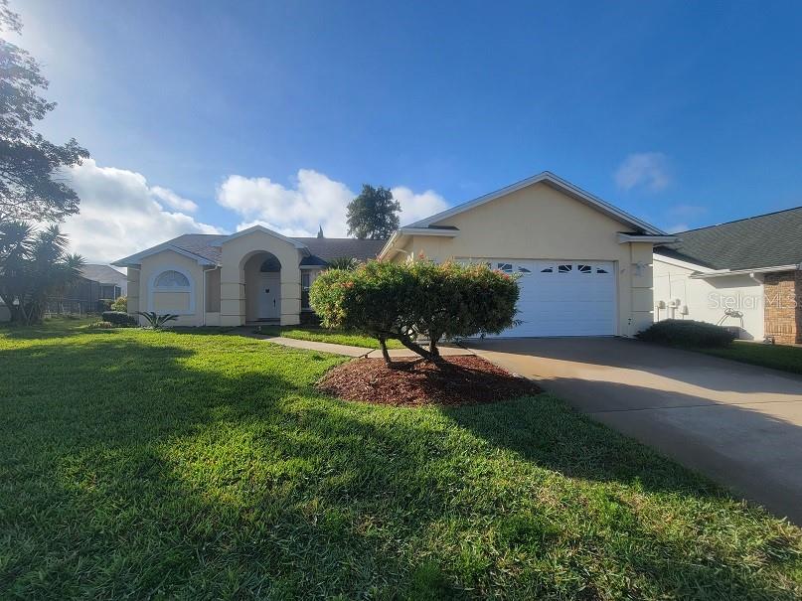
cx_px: 401
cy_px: 300
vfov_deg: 89.9
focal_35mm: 13
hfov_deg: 106.2
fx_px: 301
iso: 50
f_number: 2.2
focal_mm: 2.2
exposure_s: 1/1770
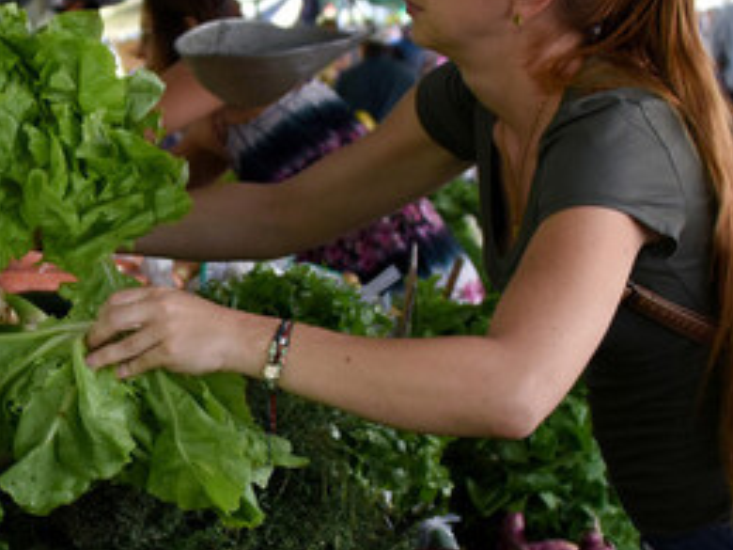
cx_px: 206
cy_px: 347
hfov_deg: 24.5
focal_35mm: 79
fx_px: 1673
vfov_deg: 18.6
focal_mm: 28
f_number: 3.5
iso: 800
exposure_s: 1/320
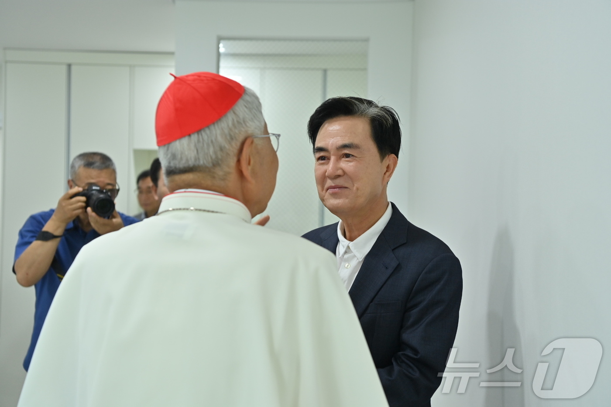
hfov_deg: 39.6
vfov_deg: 27.0
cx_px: 306
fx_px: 848
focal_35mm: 50
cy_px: 204
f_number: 4
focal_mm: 50
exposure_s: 1/200
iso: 640
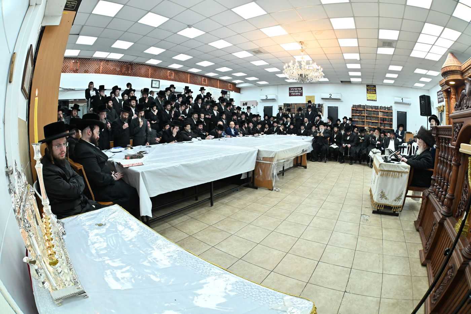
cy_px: 157
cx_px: 236
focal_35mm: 15
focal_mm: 15
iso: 2000
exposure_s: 1/200
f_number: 8
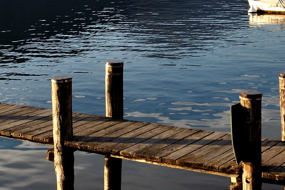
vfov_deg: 15.5
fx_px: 664
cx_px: 231
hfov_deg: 23.8
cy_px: -52
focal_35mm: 84
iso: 280
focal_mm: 18
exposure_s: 1/250
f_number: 8
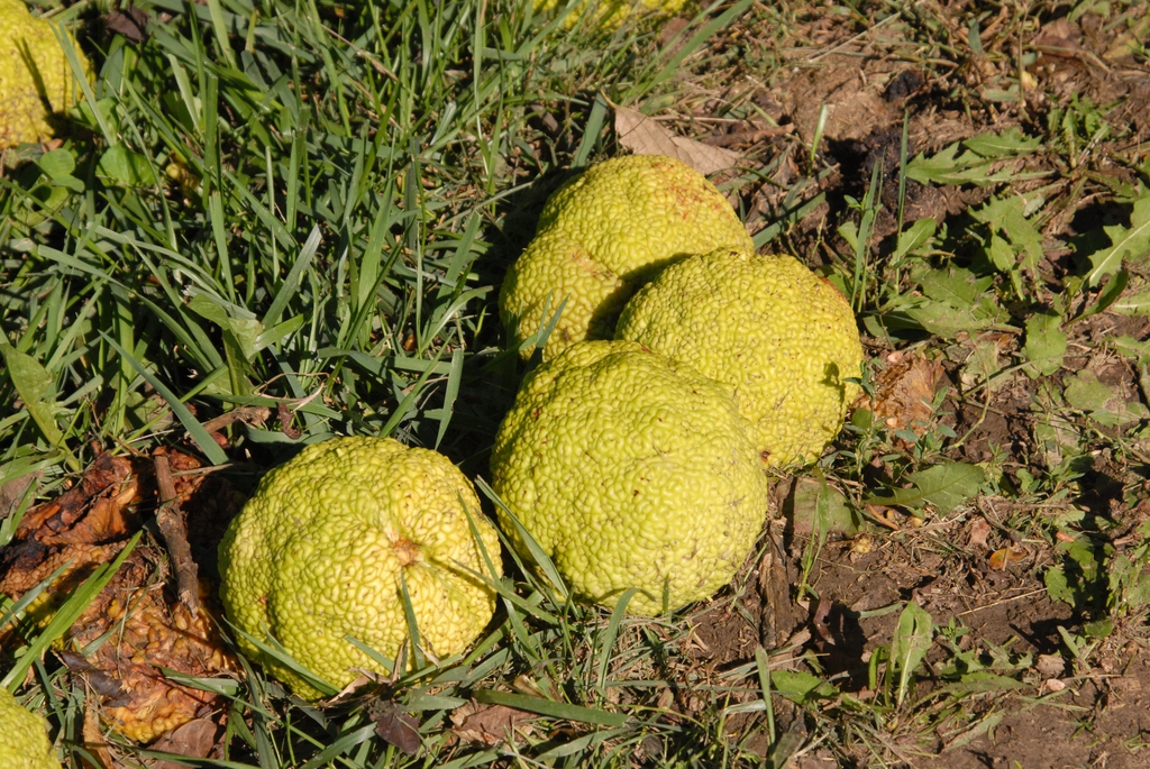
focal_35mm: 150
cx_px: 575
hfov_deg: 13.7
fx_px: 4796
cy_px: 384
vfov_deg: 9.2
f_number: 11
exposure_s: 1/500
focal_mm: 100
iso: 400
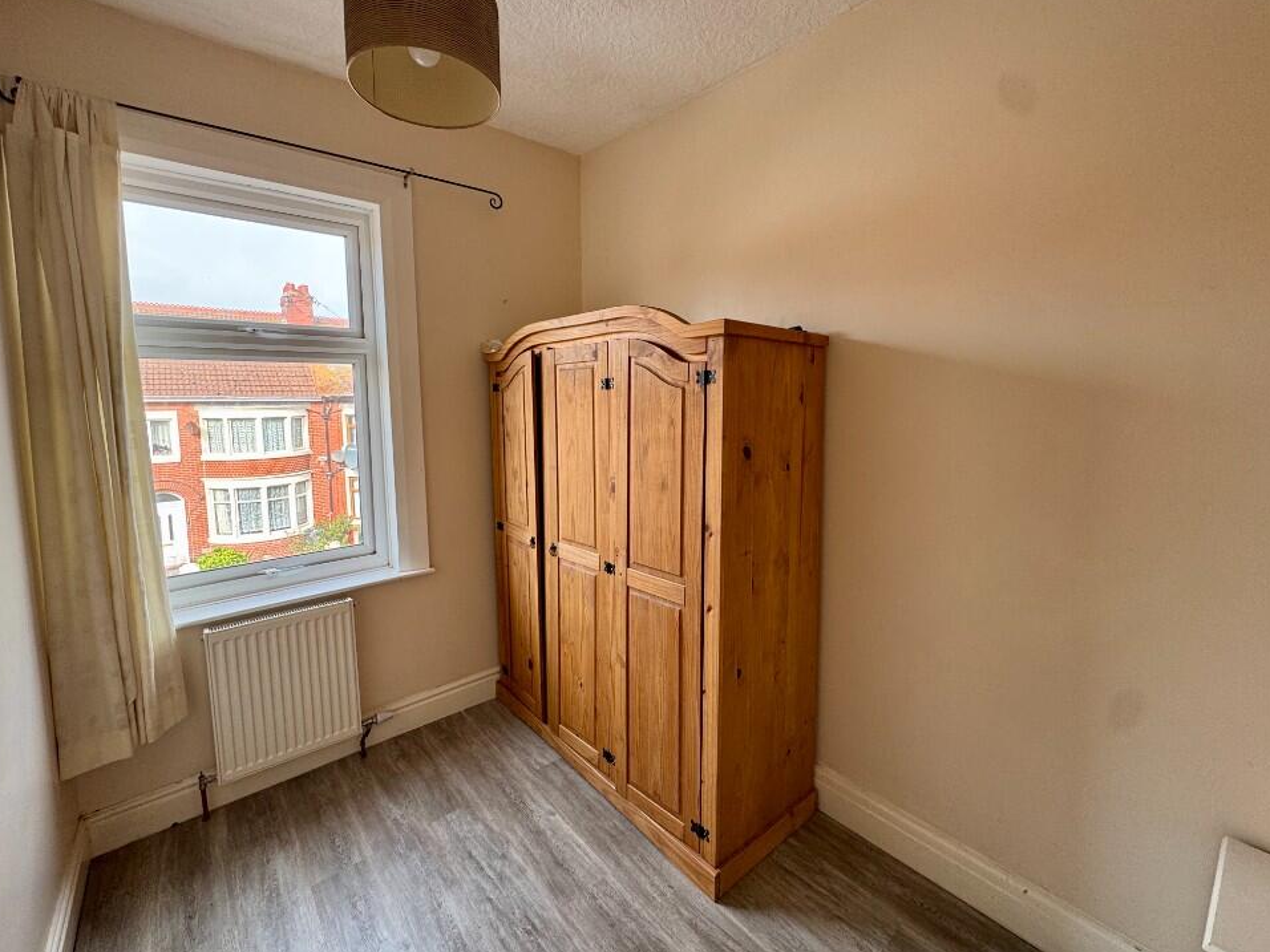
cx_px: 638
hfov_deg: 98.2
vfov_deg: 81.7
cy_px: 450
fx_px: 550
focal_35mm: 15
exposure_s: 1/99
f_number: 2.2
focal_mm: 2.22
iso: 125
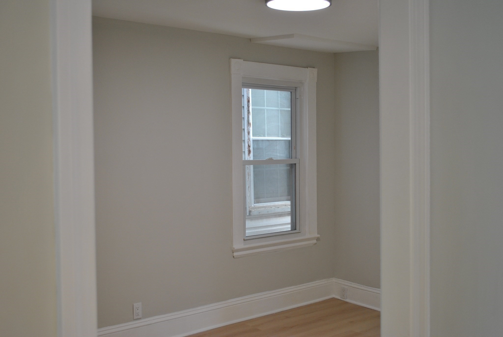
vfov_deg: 30.9
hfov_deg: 44.9
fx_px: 609
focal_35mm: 44
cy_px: 168
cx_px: 252
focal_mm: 29
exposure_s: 1/30
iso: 250
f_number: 4.5
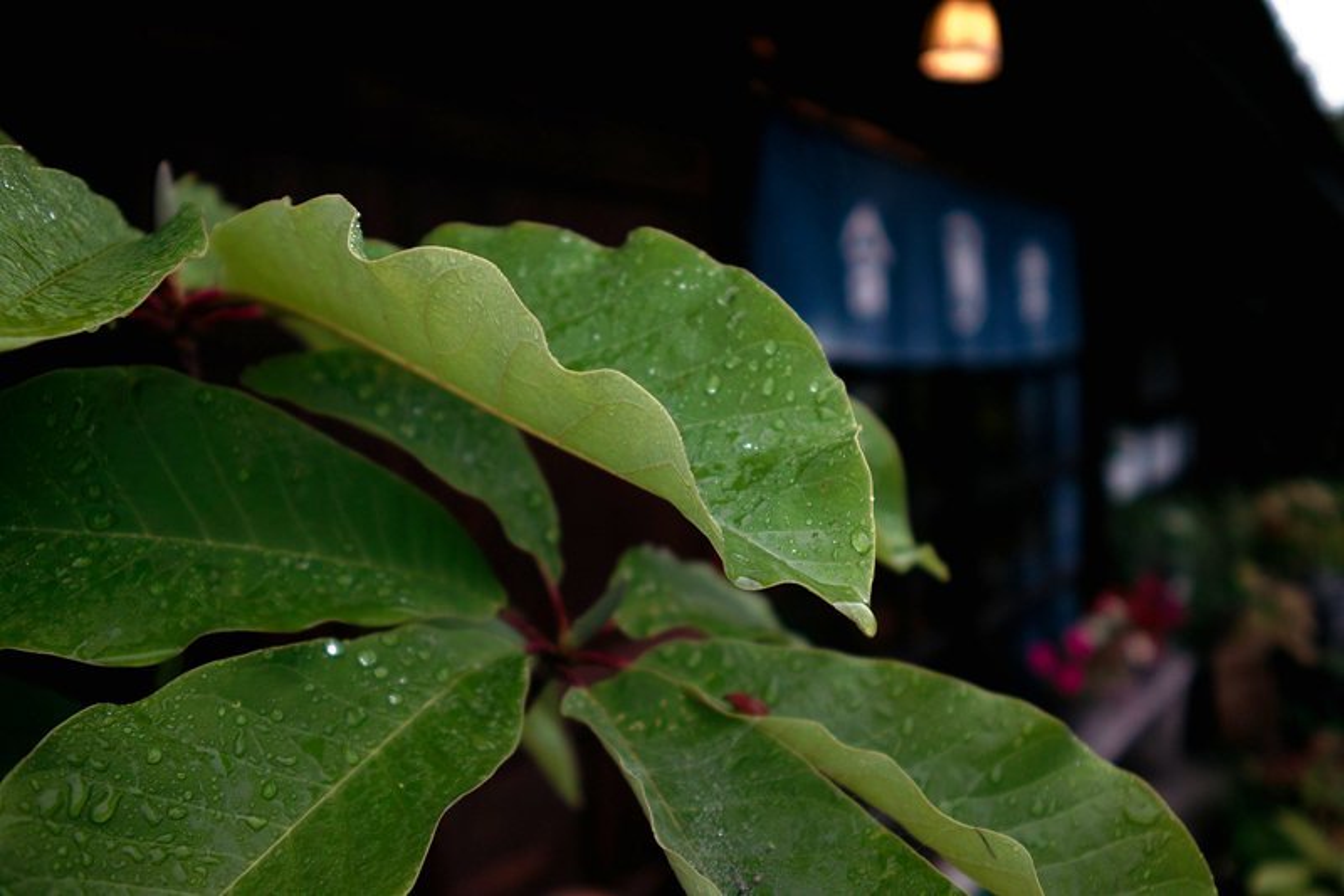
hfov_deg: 47.4
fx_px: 1530
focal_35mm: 41
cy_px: 448
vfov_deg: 32.6
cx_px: 672
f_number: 2.8
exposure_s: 1/160
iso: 100
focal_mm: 24.2
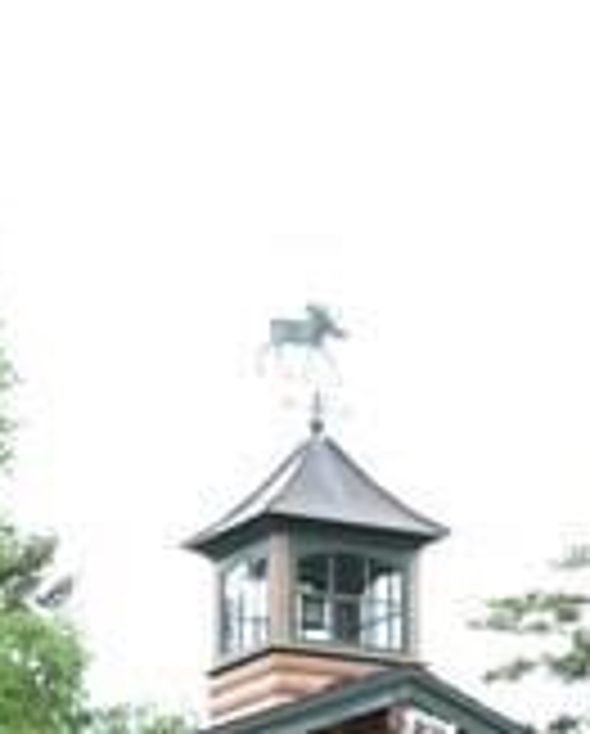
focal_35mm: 194
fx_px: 4223
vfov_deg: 9.5
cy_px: 1268
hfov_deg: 7.7
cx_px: 1135
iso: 100
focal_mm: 22
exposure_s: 1/160
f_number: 5
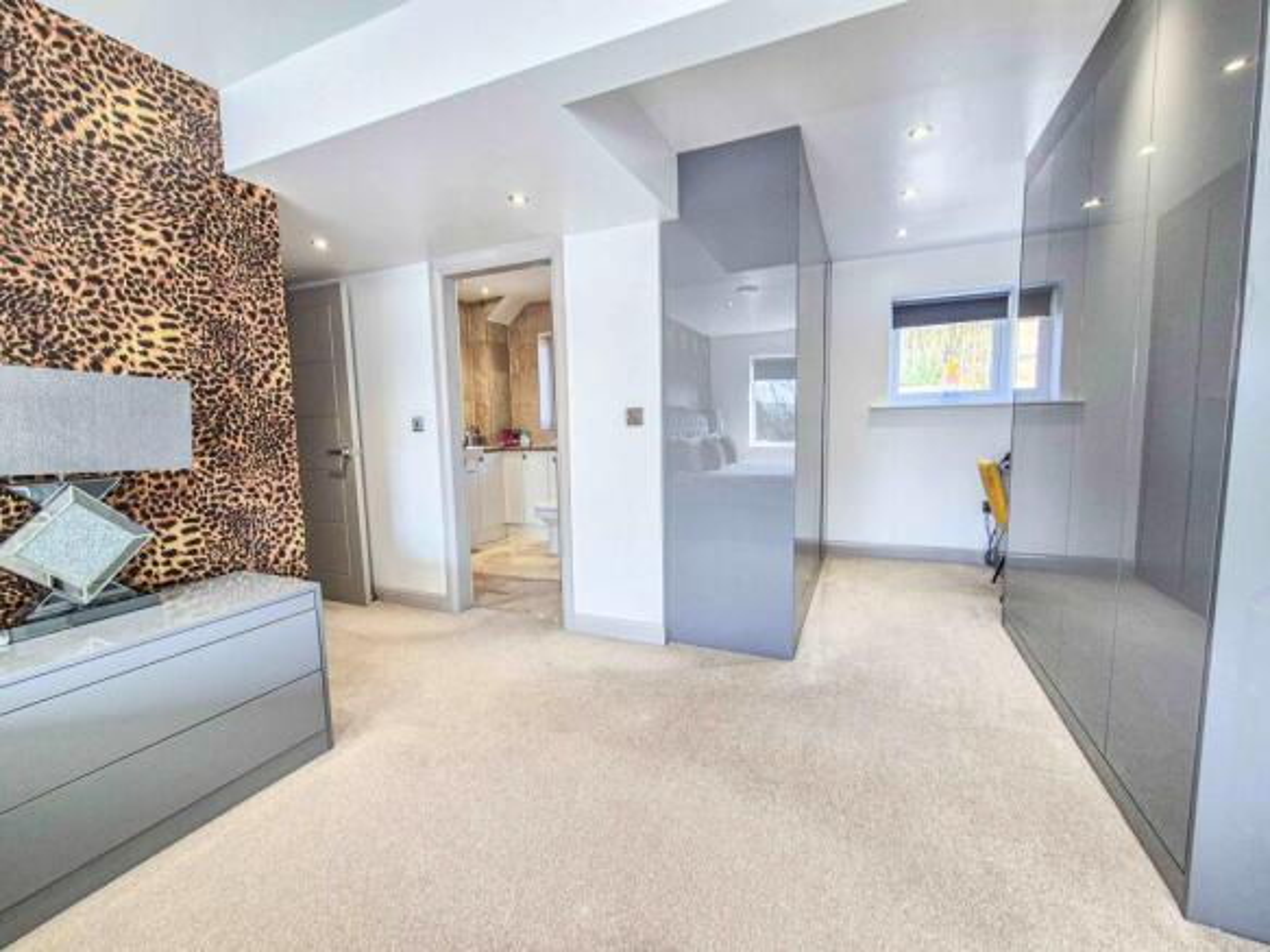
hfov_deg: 106.2
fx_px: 477
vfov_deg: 89.9
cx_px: 635
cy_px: 476
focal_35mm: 13
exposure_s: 1/50
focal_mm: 2.2
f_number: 2.2
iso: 64
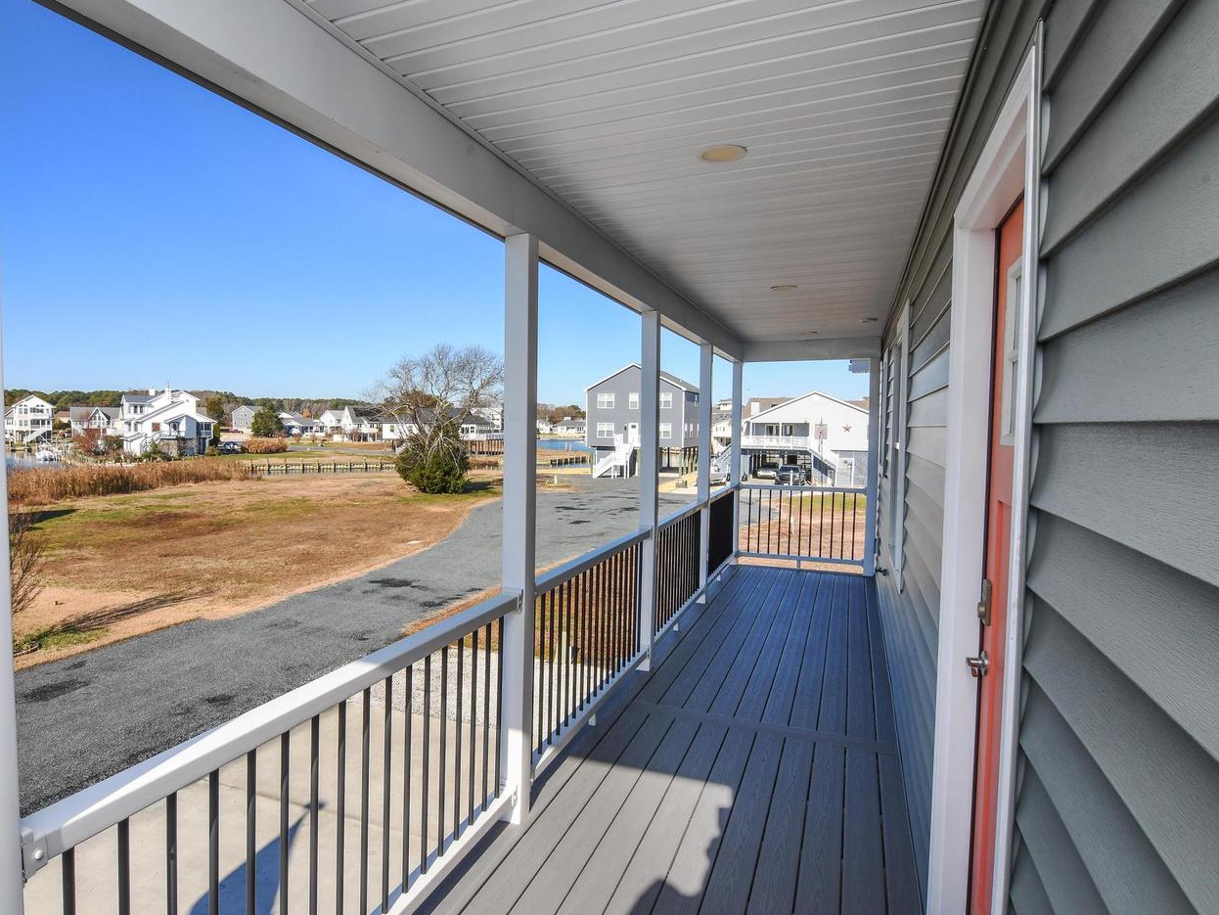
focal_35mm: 20
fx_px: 704
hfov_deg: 81.4
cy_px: 461
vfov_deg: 66.0
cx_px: 542
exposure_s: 1/250
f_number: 20
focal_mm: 12
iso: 400
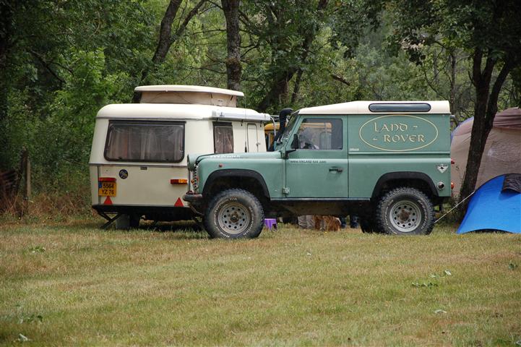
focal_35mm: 158
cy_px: 174
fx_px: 2278
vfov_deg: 8.7
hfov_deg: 13.0
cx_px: 260
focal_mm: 105
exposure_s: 1/500
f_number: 5.6
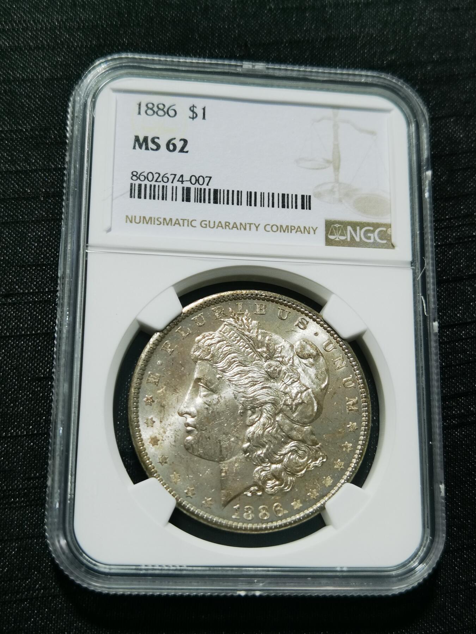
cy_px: 317
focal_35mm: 49
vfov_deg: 38.9
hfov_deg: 29.7
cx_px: 238
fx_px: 898
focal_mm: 6.67
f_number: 1.9
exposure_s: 1/100
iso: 80
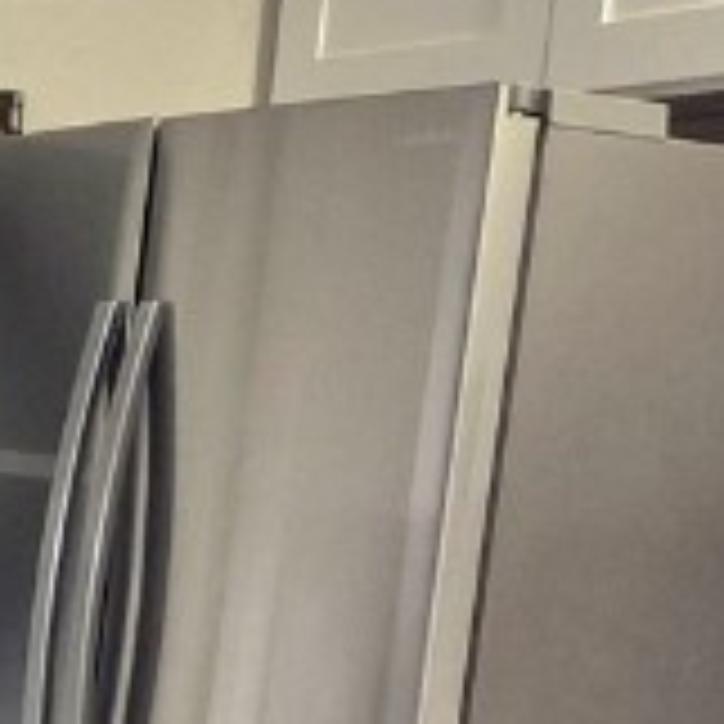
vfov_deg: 13.0
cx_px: -702
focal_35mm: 129
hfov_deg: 12.1
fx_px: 3053
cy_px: 1012
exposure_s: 1/120
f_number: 1.8
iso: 400
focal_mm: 5.4
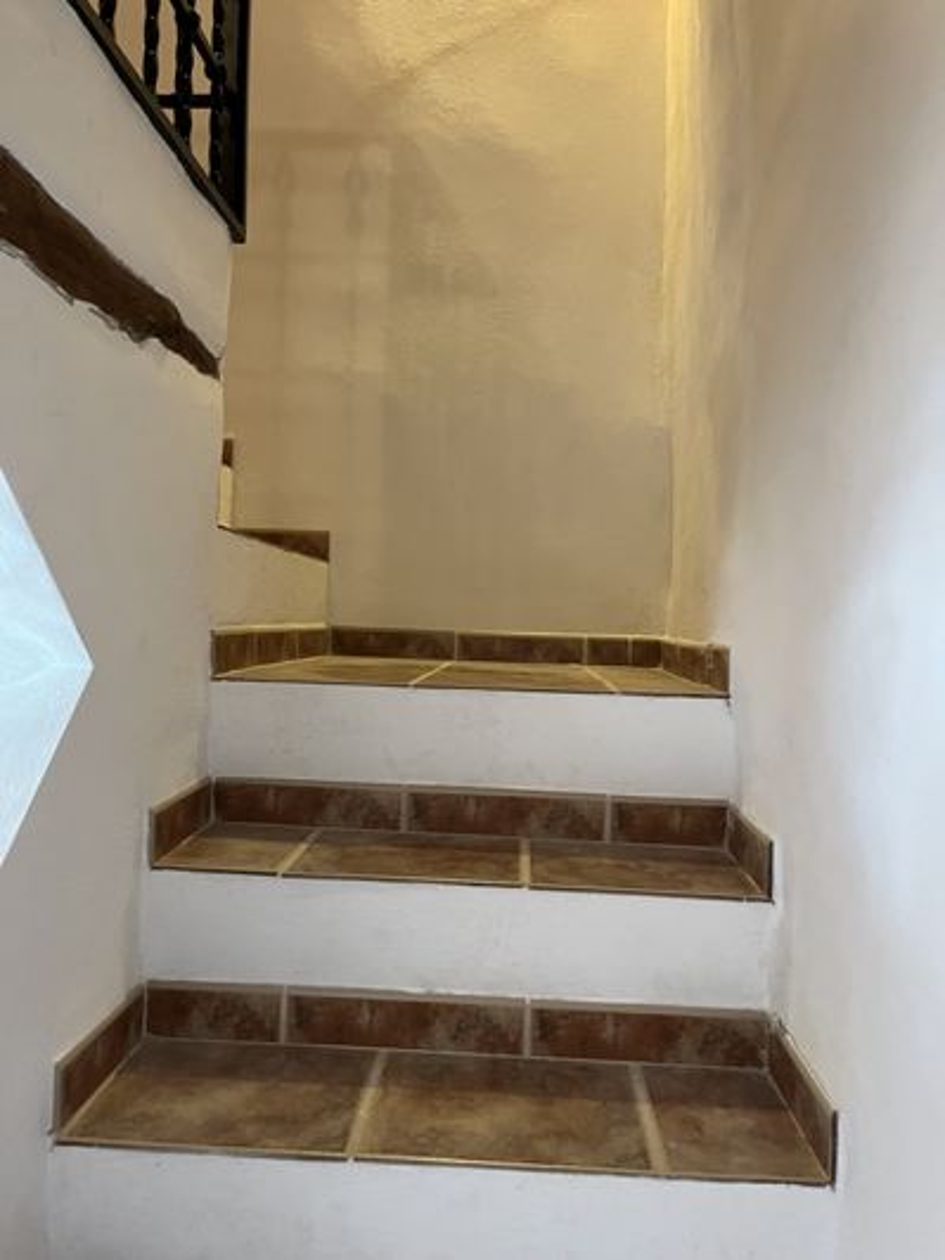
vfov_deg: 67.3
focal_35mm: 26
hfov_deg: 53.1
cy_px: 630
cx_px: 472
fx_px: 946
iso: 400
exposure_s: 1/50
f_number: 1.6
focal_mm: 5.1
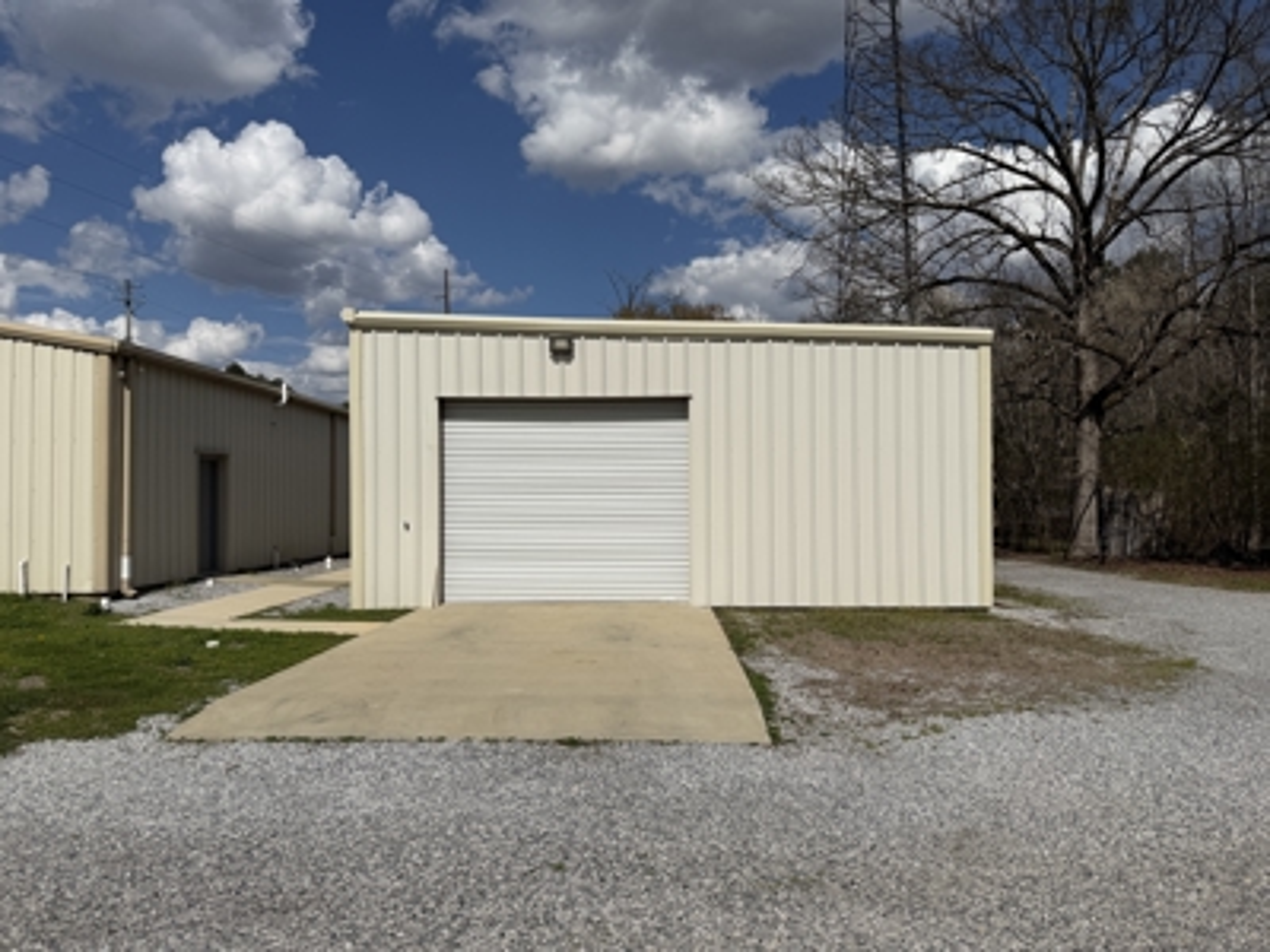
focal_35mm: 24
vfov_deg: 56.8
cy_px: 476
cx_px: 635
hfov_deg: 71.6
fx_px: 881
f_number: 1.78
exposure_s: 1/22727
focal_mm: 6.76
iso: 100
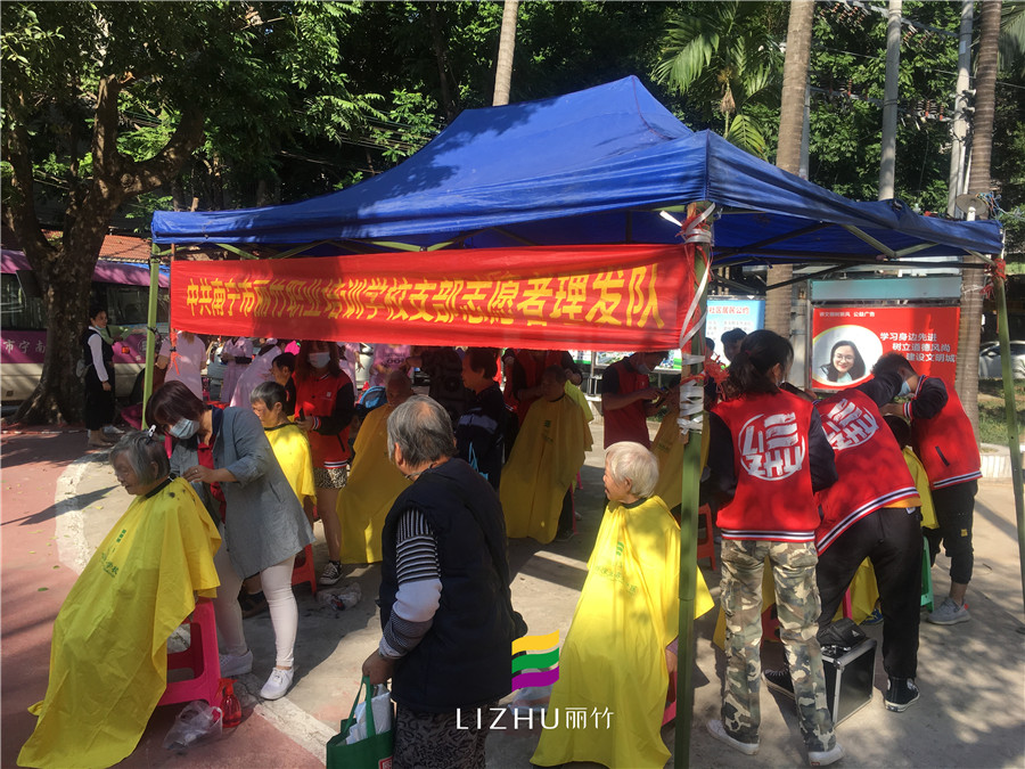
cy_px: 384
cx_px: 512
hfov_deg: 61.7
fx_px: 859
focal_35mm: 29
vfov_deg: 48.2
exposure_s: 1/793
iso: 25
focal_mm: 4.15
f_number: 2.2
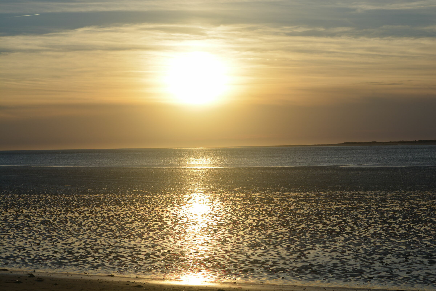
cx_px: 218
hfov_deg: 24.6
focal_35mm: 82
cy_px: 146
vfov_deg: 16.6
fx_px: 999
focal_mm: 55
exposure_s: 1/1000
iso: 100
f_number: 5.6
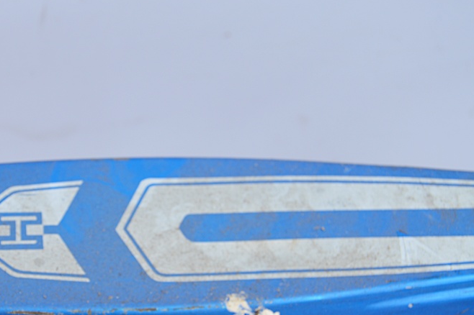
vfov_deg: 17.1
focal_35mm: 80
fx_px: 1050
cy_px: 207
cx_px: 128
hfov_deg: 25.2
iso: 100
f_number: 6.3
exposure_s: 1/160
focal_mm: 35
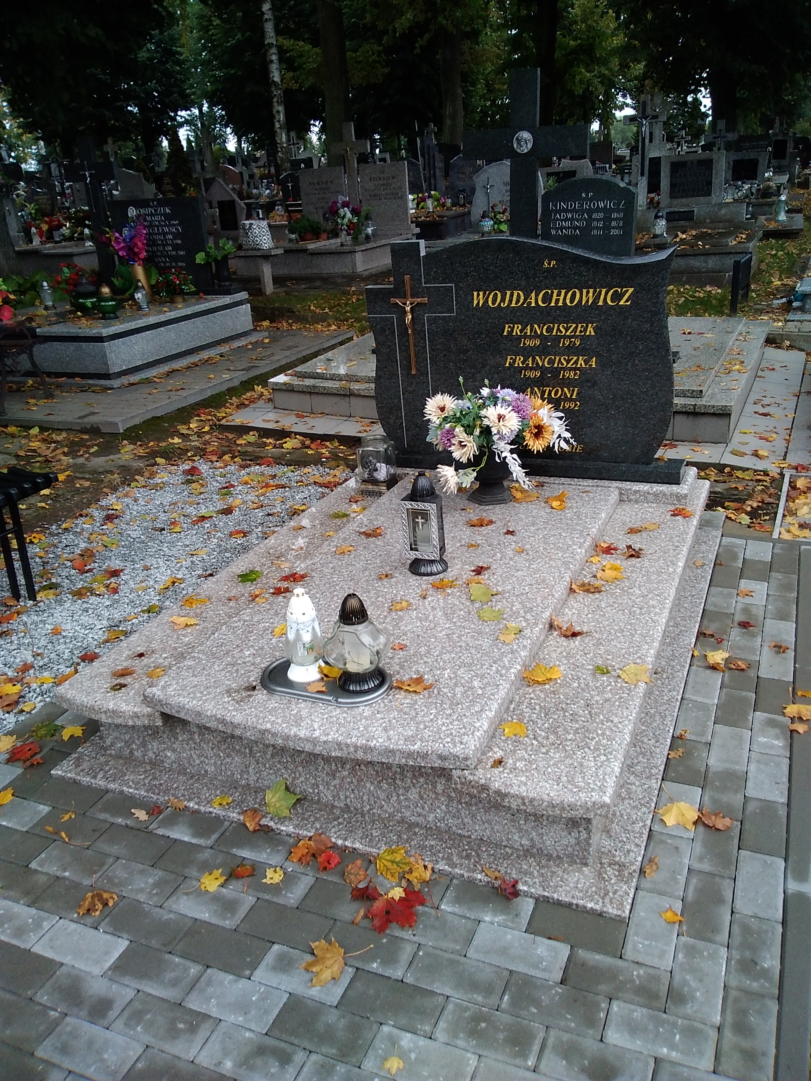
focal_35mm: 29
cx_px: 406
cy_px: 540
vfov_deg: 61.7
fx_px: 906
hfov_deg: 48.2
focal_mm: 2.39
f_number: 2.4
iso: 100
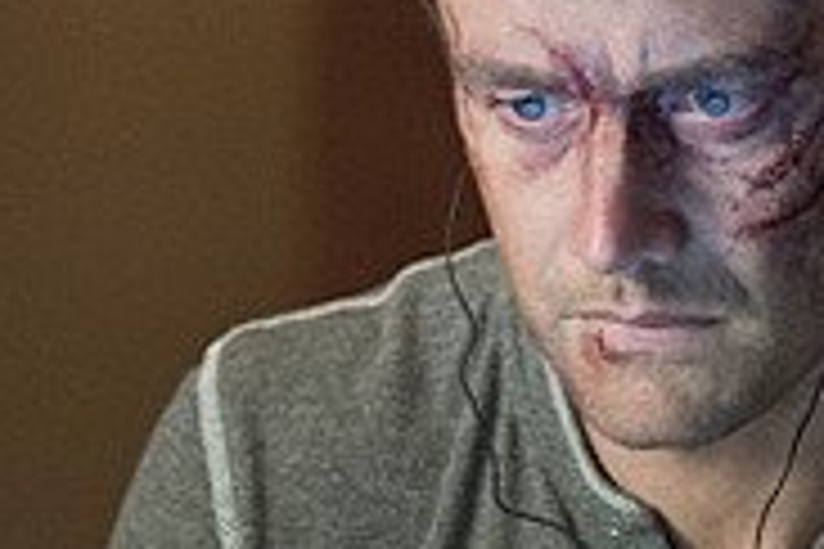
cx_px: 599
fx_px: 10253
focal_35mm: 448
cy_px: 495
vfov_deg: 3.1
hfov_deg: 4.6
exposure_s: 1/80
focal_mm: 105
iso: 3200
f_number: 2.8
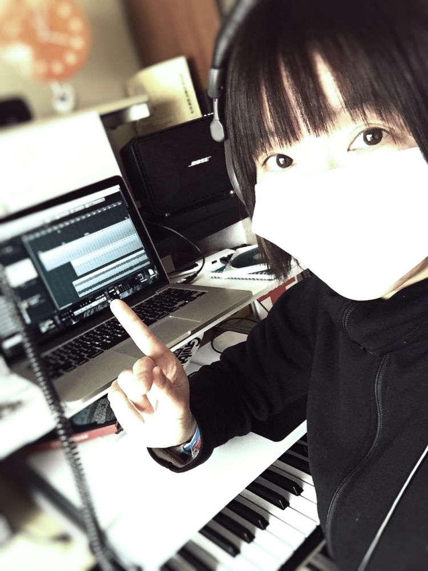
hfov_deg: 45.4
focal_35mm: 31
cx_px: 214
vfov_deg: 58.4
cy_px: 286
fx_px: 511
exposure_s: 1/20
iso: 320
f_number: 2.2
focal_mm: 2.65
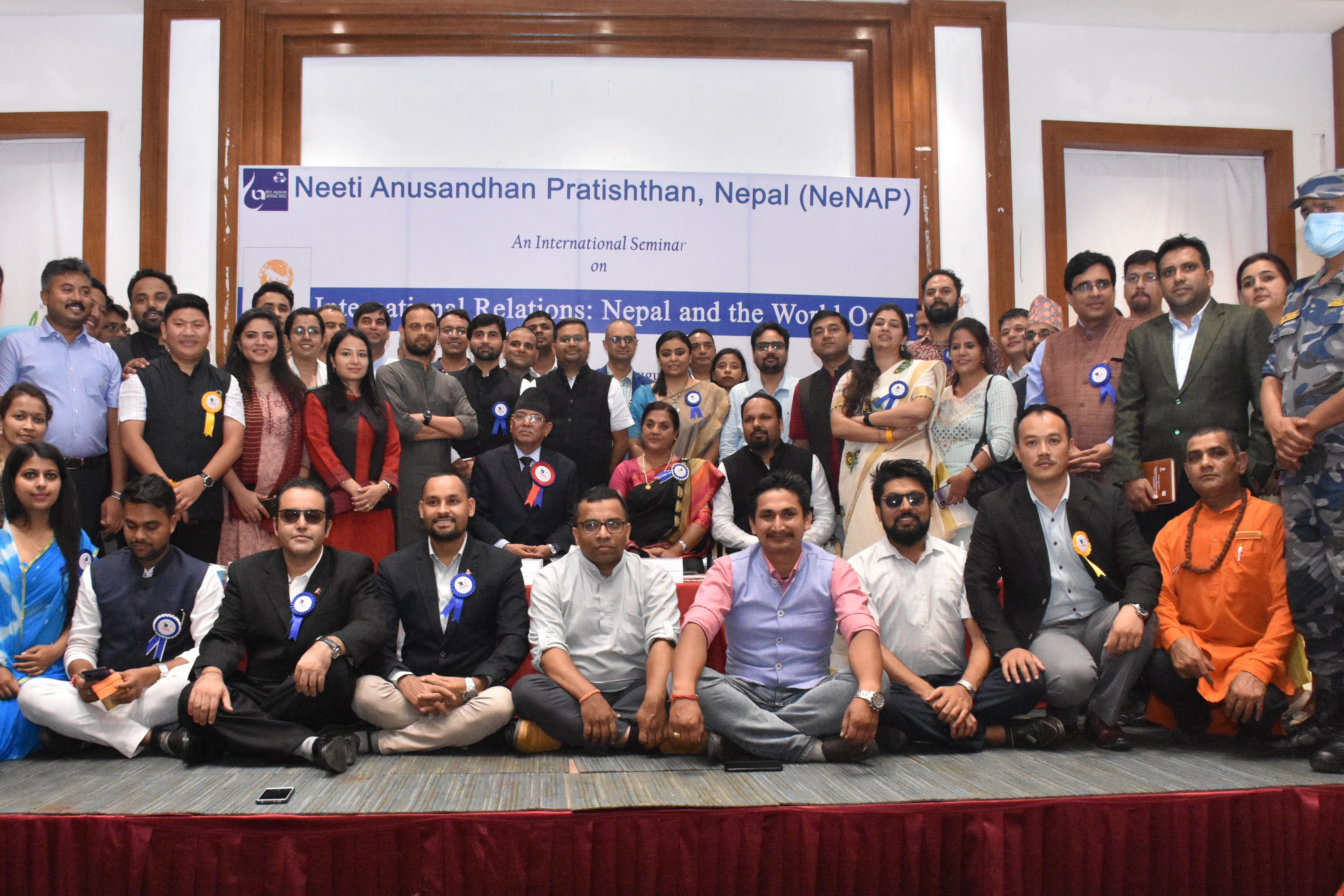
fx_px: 1195
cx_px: 622
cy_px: 520
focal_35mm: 32
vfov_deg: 41.0
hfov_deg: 58.7
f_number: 5.6
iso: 4000
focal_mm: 18
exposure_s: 1/160
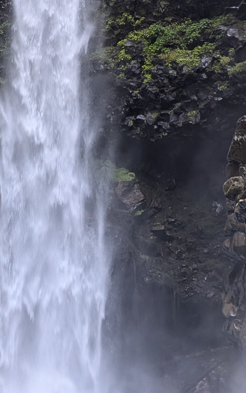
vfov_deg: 28.9
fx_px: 751
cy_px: 93
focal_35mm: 70
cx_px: 37
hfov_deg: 18.4
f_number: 1.7
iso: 114
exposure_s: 1/120
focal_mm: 4.53
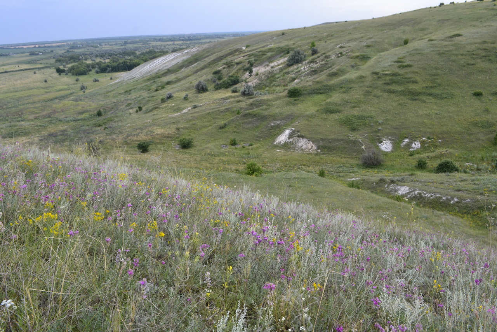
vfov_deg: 47.9
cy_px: 166
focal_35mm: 27
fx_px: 373
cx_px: 248
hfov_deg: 67.4
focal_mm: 18
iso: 400
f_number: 9
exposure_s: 1/160
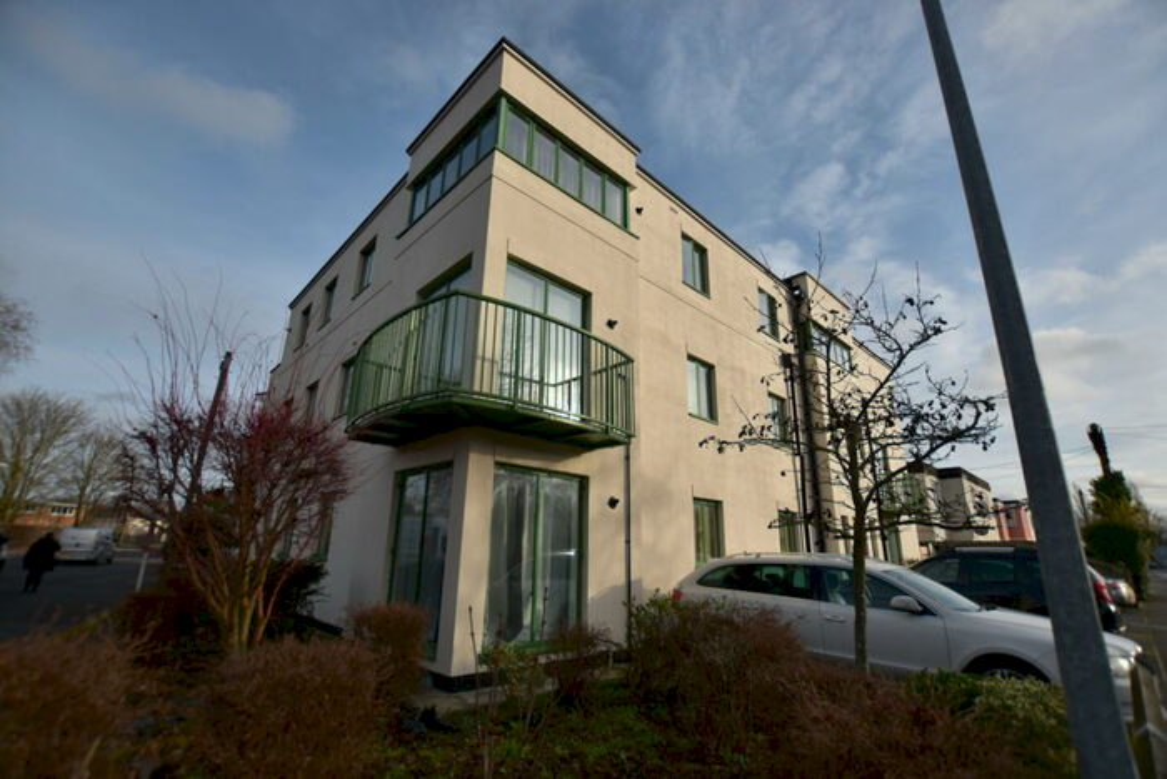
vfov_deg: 77.4
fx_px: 486
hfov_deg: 100.4
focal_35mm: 15
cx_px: 584
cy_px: 390
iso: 140
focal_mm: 10
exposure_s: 1/2000
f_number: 3.5
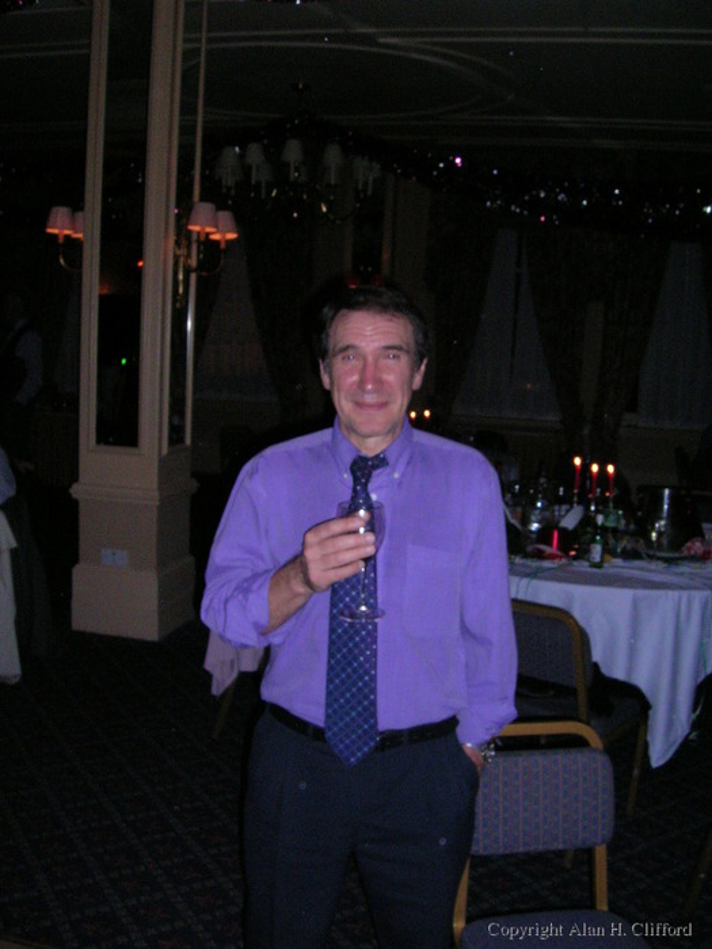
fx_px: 960
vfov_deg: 52.6
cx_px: 356
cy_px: 474
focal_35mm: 35
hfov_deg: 40.7
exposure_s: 1/60
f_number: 4.8
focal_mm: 5.4
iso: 200
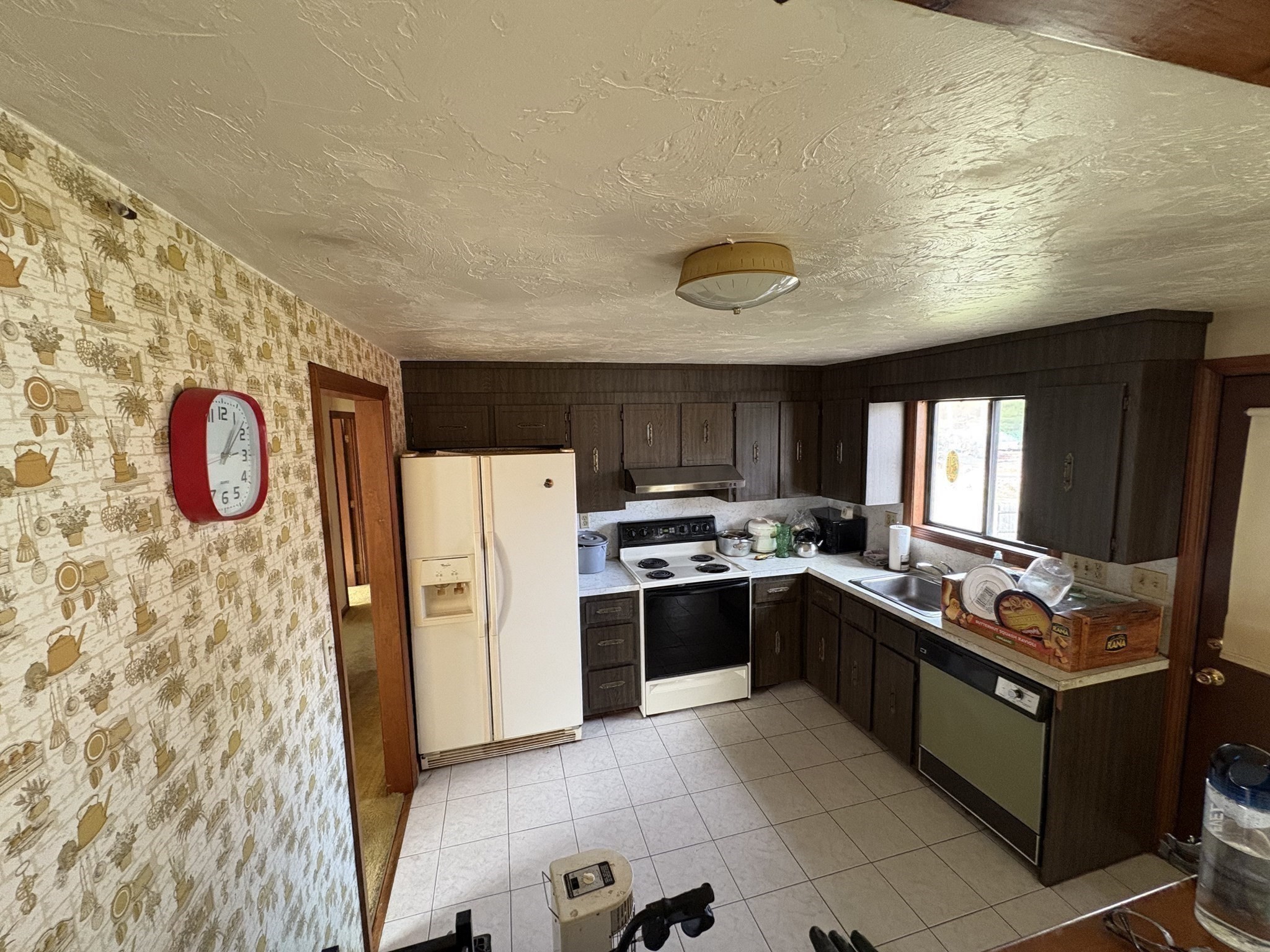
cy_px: 476
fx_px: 514
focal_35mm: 14
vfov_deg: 85.7
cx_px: 635
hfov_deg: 102.1
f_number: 2.2
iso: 400
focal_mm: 2.22
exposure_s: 1/60
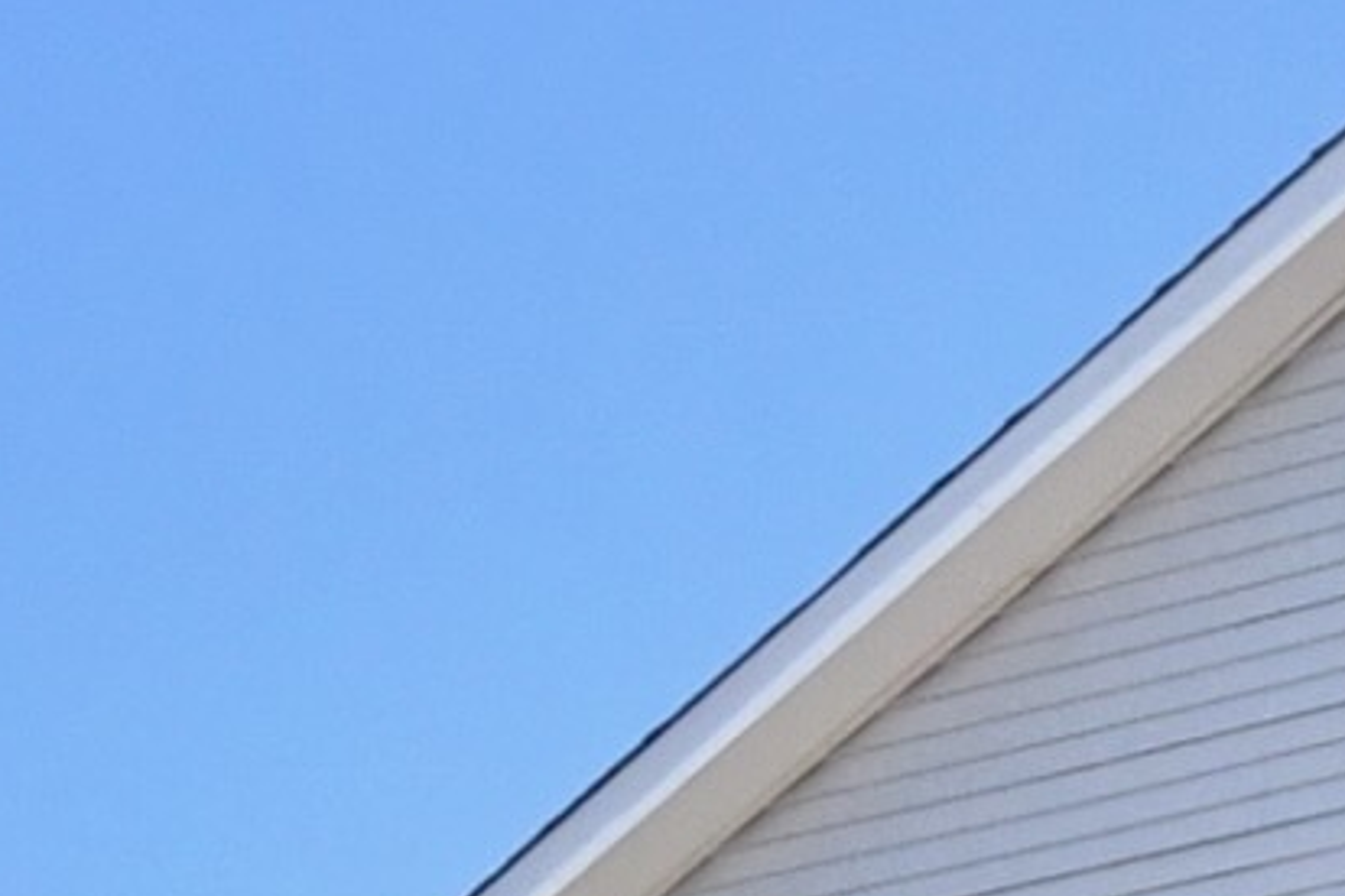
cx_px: 3933
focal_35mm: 102
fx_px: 3811
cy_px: 2134
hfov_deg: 11.7
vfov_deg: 11.3
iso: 640
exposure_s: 1/800
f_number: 14
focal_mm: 14
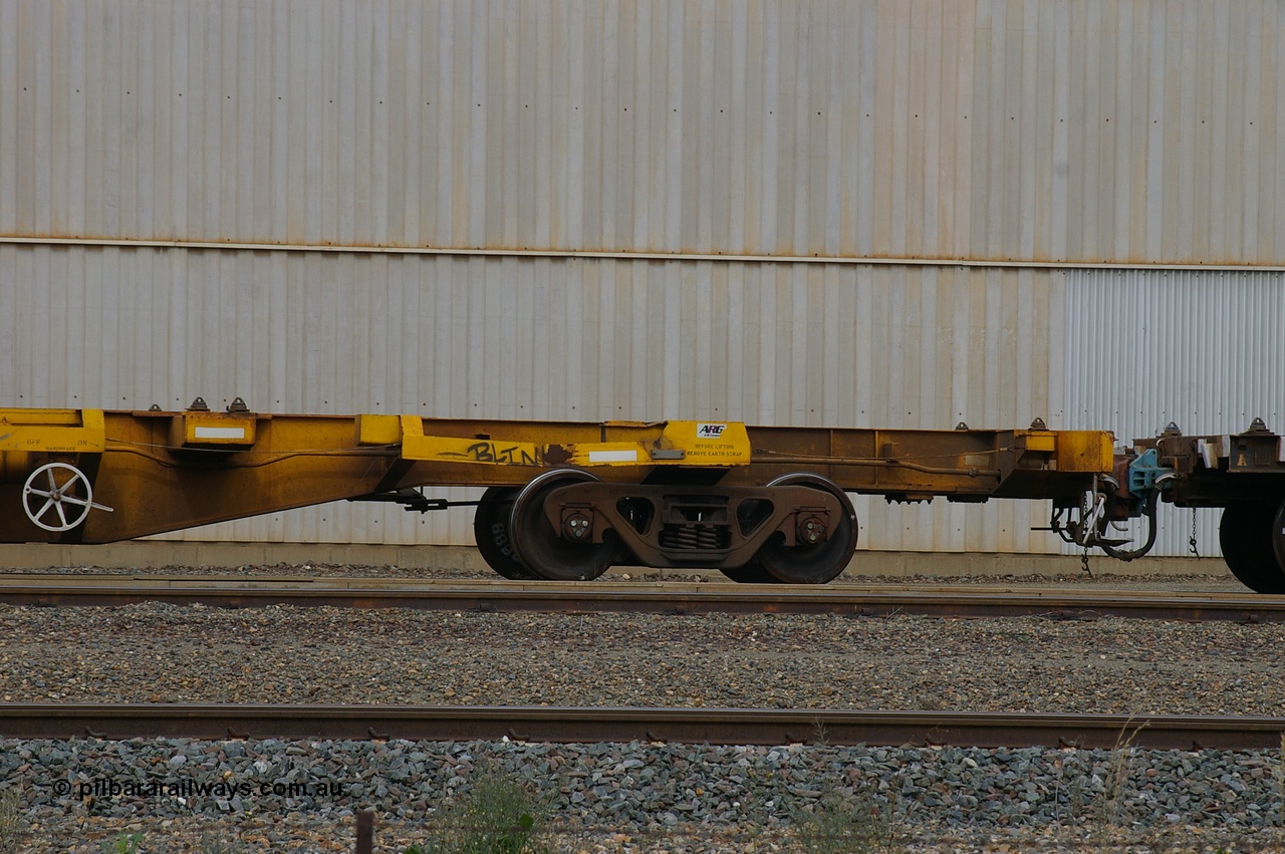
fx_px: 7114
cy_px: 427
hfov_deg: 10.3
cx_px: 642
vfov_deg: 6.9
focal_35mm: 200
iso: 200
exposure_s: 1/350
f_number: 8
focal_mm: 133
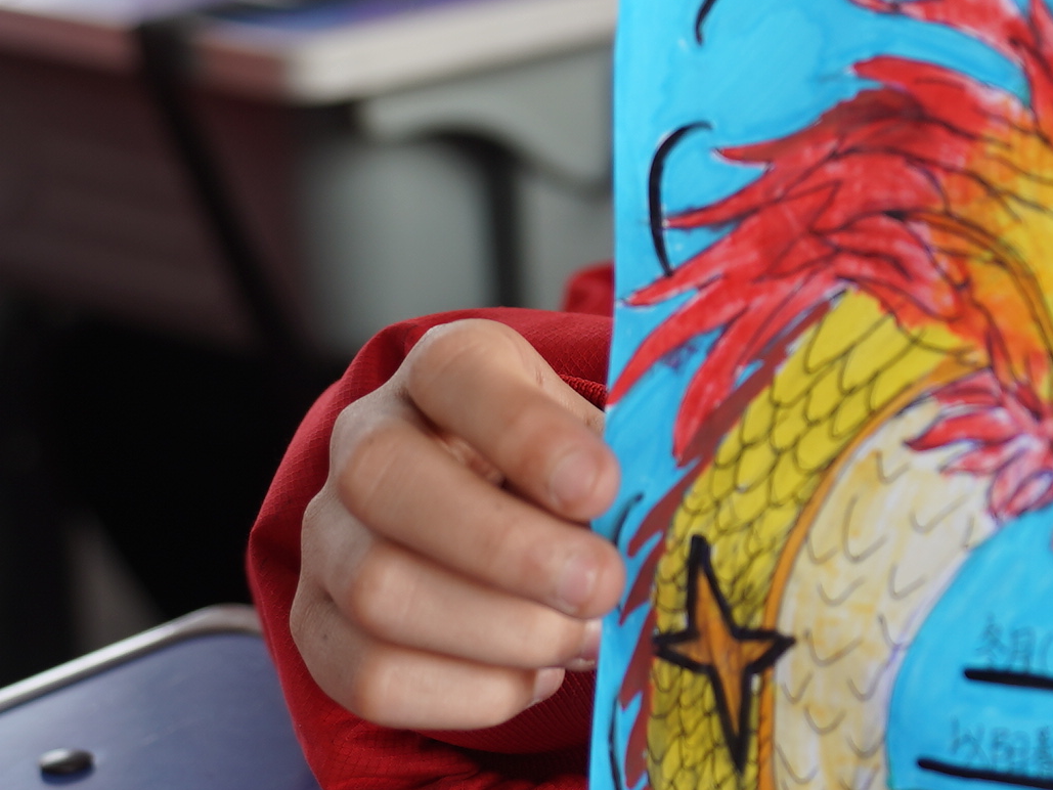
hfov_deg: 16.5
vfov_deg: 12.8
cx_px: 1293
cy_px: -32
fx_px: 3468
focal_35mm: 114
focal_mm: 31
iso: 125
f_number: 2.8
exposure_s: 1/125
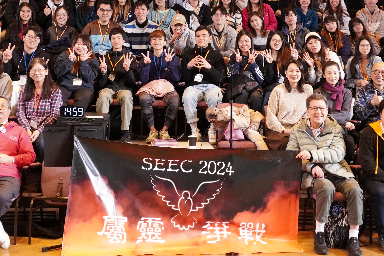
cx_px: 194
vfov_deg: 23.4
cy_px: 19
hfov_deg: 35.6
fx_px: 598
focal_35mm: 56
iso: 2000
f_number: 6.3
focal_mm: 17
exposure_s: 1/30
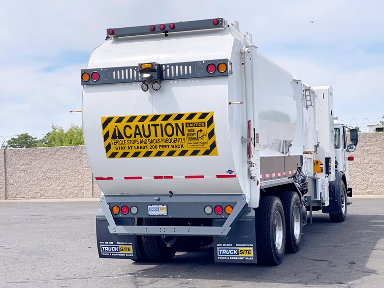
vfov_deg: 22.9
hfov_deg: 30.3
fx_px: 710
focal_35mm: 64
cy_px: 144
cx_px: 192
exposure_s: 1/2096
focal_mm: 7.5
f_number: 2.2
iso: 32
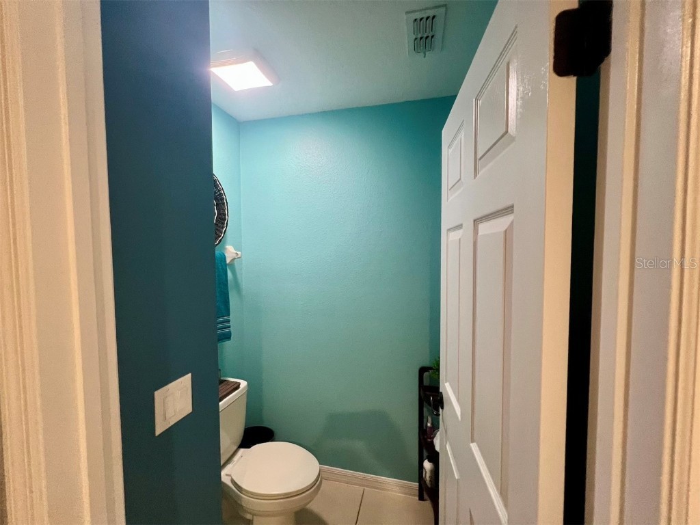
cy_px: 262
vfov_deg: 89.9
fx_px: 263
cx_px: 350
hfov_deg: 106.2
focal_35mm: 13
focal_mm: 1.57
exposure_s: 1/60
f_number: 1.8
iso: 320
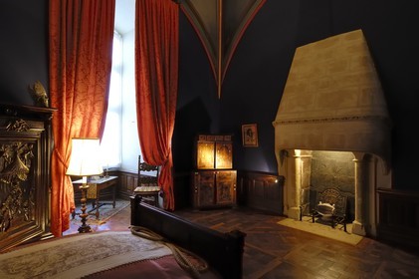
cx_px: 210
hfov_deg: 85.5
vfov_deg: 63.1
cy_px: 140
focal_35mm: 20
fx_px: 227
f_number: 8
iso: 100
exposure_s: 1.5
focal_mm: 13
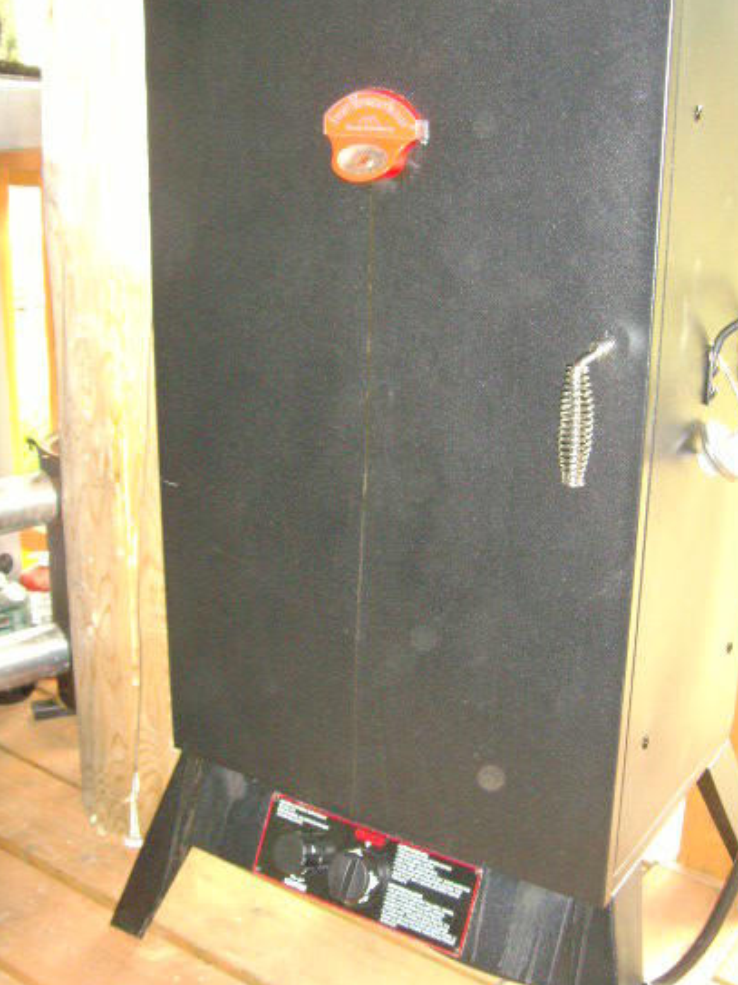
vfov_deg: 41.2
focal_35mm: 46
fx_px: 1308
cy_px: 453
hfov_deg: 31.5
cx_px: 401
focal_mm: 6.6
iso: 400
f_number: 3.5
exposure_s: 1/45
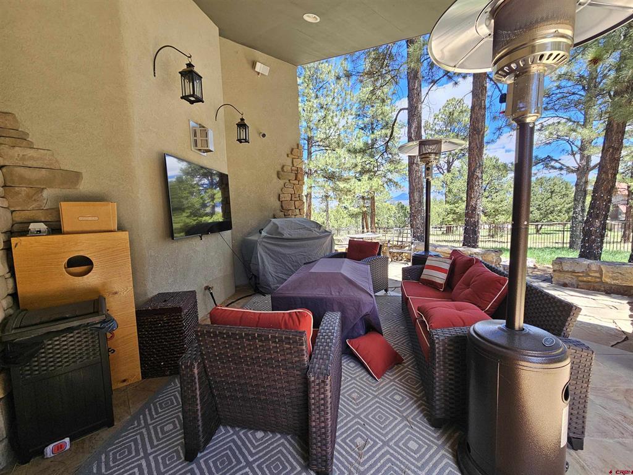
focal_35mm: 13
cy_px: 238
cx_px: 316
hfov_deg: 106.2
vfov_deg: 89.9
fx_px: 238
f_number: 2.2
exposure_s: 1/191
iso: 50
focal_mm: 2.2
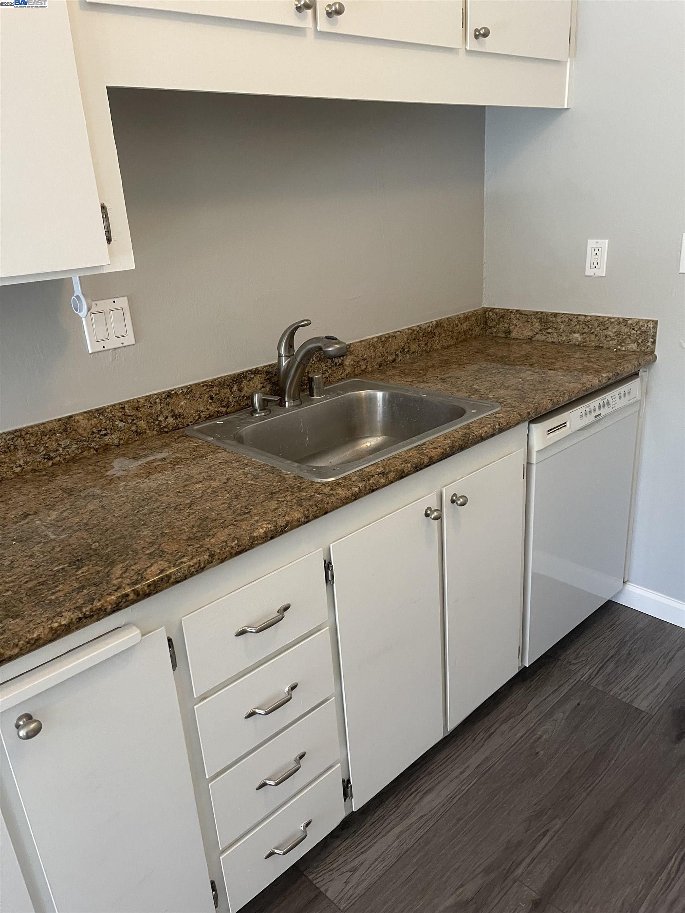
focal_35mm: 26
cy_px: 456
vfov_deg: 67.3
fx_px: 686
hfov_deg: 53.1
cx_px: 342
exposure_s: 1/60
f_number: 1.6
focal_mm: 5.1
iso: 250
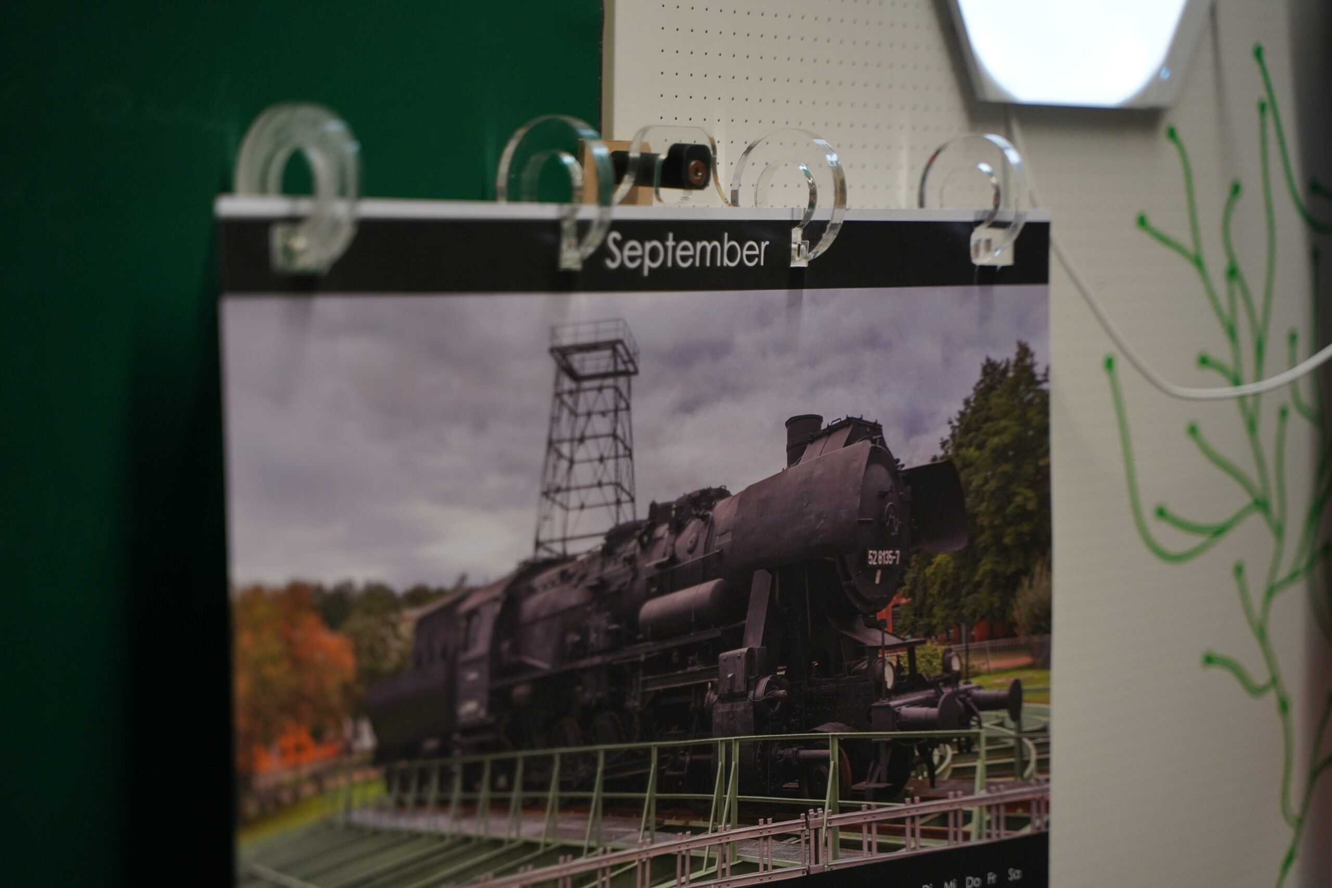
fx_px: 2775
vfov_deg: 18.2
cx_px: 666
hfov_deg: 27.0
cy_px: 444
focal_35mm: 75
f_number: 2.8
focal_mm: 75
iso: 500
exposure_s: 1/200
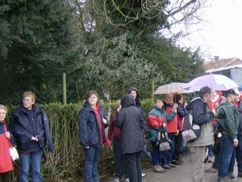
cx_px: 164
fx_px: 406
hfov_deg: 32.9
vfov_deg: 25.0
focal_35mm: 58
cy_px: 137
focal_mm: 6
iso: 100
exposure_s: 1/78.6
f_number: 2.8
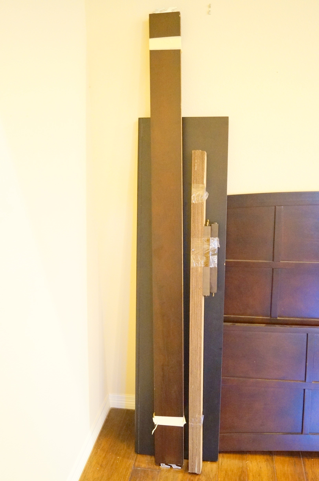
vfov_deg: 62.0
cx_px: 160
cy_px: 240
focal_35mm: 30
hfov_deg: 43.5
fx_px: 400
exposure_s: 1/8
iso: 3200
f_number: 4
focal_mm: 20
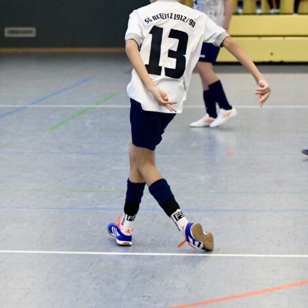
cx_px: 105
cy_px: 93
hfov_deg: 12.5
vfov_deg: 12.5
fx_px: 1399
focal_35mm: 139
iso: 8000
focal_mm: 75
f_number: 2.8
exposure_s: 1/1600
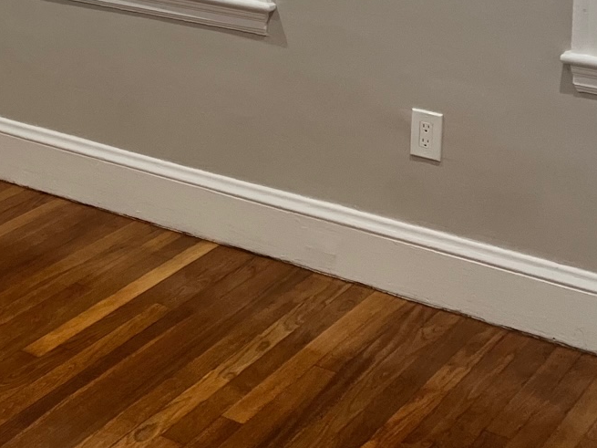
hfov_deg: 23.2
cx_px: -33
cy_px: -211
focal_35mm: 80
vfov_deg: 16.8
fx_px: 1379
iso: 125
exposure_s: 1/120
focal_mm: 5.1
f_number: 1.6
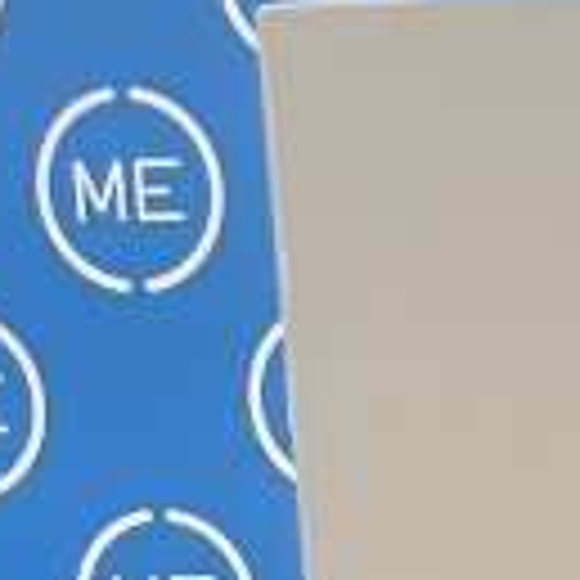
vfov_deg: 10.0
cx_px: 937
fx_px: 2730
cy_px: 1560
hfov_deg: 11.5
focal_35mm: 144
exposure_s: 1/100
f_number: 1.5
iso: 100
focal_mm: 5.7
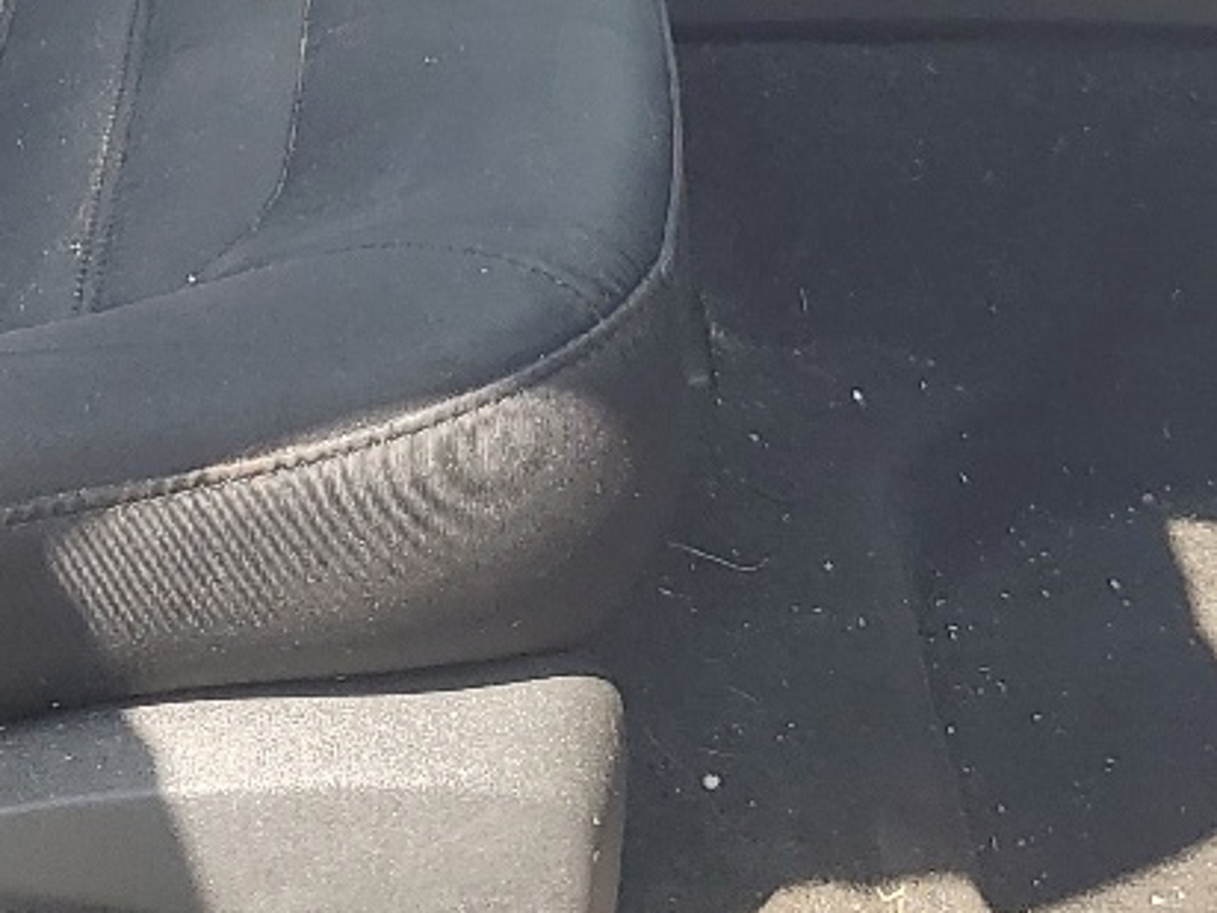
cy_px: -564
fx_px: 3551
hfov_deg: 19.4
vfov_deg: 13.6
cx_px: 369
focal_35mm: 101
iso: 50
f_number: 1.5
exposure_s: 1/417
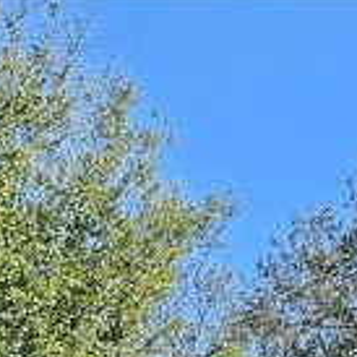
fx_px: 1774
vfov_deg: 9.5
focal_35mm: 152
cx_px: -331
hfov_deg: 10.6
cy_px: 993
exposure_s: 1/551
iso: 25
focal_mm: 5.4
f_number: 1.8
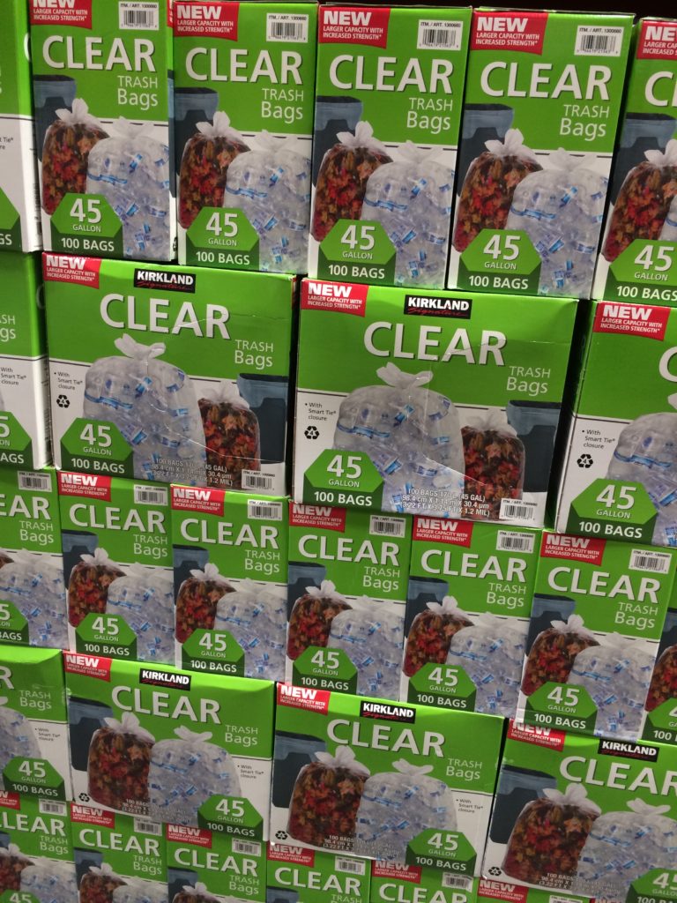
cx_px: 338
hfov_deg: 48.2
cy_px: 452
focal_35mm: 29
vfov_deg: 61.7
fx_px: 756
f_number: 2.2
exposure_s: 1/33
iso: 80
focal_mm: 4.15
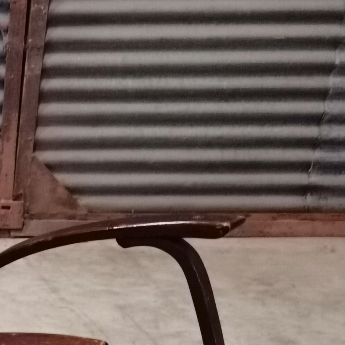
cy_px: 392
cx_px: -241
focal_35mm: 96
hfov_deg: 15.9
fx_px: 1082
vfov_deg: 17.4
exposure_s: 1/25
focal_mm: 6.71
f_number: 1.9
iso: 800
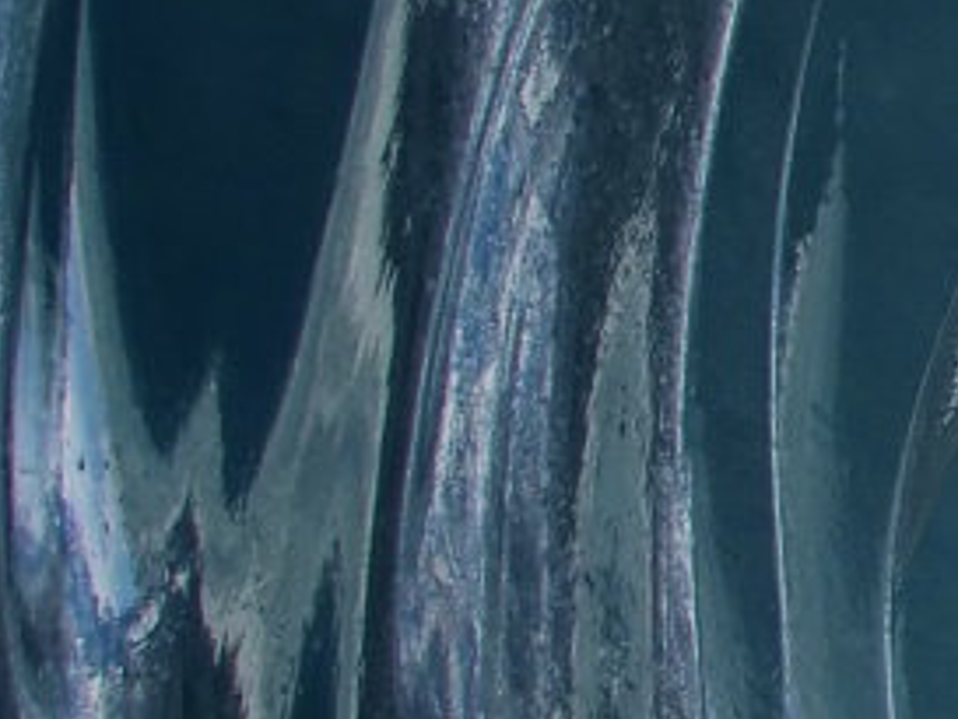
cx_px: 1965
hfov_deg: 9.3
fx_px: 5482
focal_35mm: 198
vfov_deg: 7.5
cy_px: 284
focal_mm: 15
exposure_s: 1/640
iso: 200
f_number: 6.3
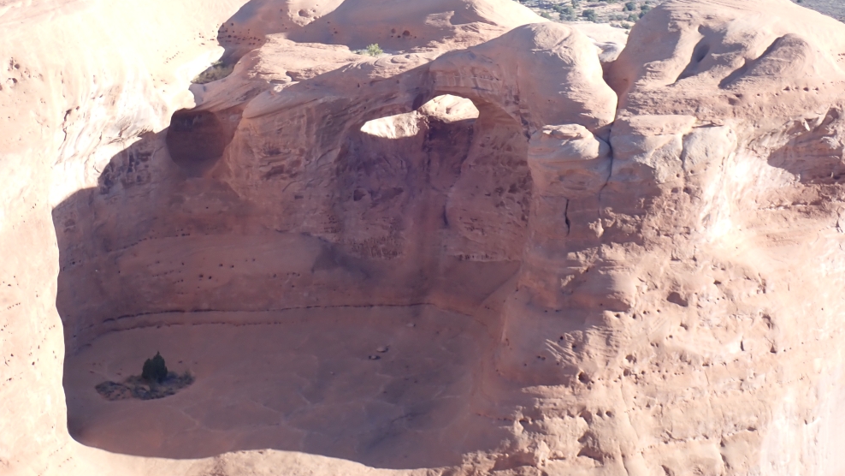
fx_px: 2174
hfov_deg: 22.0
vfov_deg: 12.5
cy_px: 164
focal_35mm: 97
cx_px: 422
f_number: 4.5
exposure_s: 1/200
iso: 100
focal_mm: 15.66
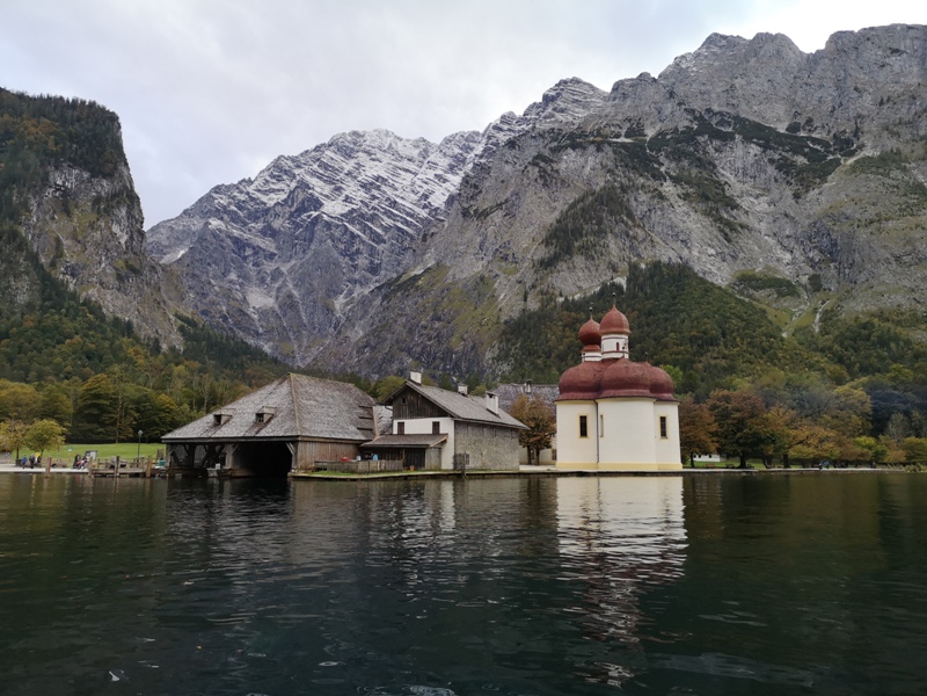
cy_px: 348
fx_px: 723
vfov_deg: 51.4
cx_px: 464
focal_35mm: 27
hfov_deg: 65.3
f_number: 1.8
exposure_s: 1/900
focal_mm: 3.95
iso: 250
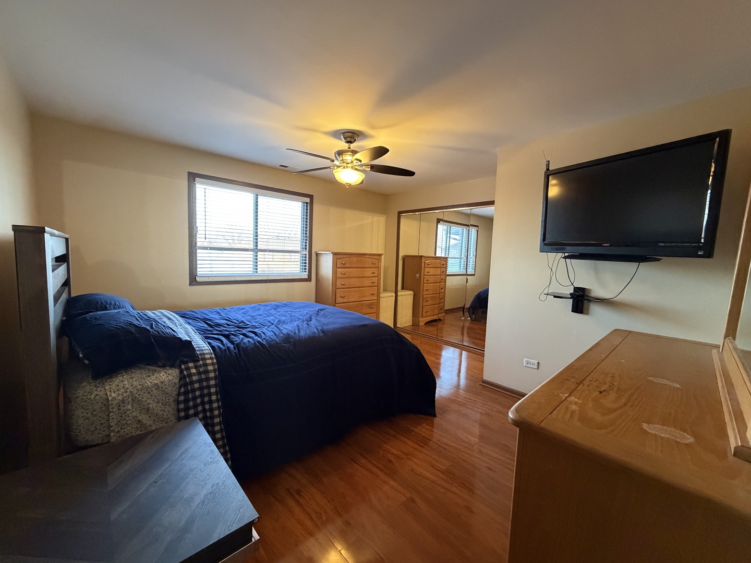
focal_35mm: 14
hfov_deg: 102.1
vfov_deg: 85.7
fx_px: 304
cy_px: 282
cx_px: 376
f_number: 2.2
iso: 800
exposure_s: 1/60
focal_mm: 2.22
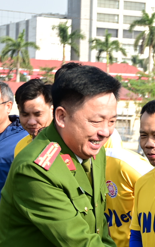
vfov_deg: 13.1
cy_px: 166
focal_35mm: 160
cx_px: 239
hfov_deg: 8.0
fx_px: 1081
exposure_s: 1/200
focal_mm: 45
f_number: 4.5
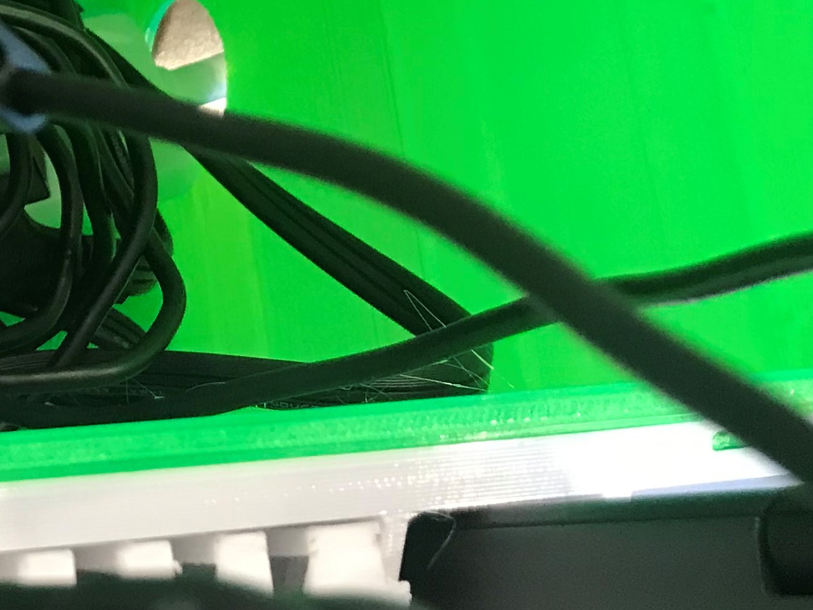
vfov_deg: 19.6
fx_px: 1761
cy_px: 202
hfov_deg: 23.8
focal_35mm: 75
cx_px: -149
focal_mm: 3.99
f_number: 1.8
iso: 40
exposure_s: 1/15
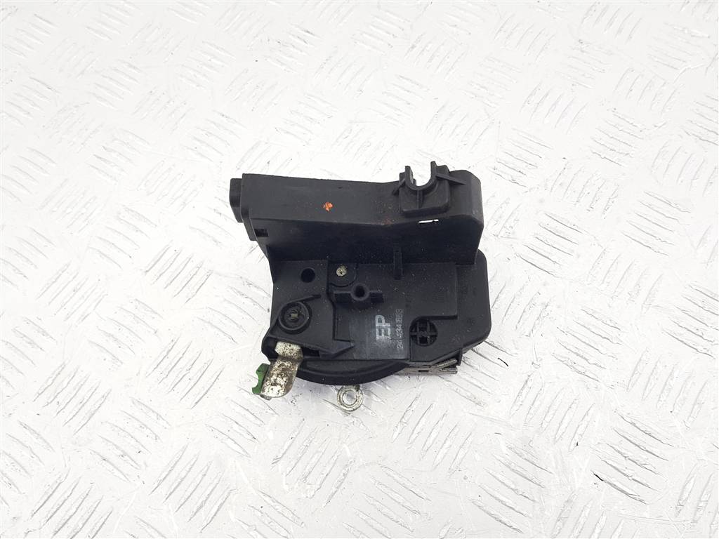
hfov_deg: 67.3
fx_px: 540
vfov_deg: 53.1
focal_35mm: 26
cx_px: 360
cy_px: 270
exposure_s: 1/50
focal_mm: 4.2
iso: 50
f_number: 1.7
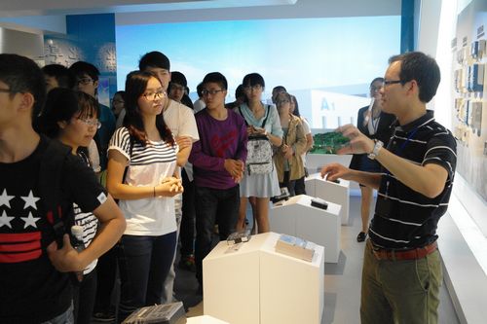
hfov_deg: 53.1
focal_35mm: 36
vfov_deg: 36.8
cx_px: 244
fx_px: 487
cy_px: 162
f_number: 4.5
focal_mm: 24
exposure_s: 1/50
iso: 1600
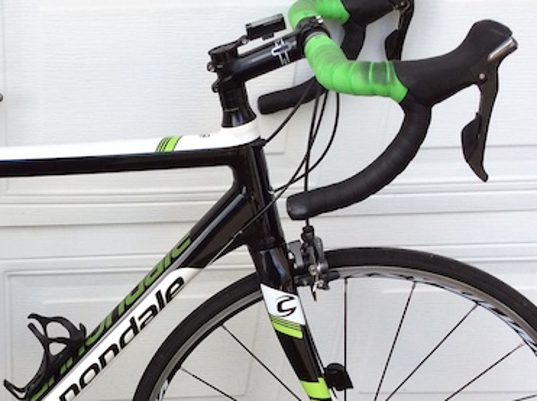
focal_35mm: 69
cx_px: 28
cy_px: 360
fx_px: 1069
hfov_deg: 27.0
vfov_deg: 20.8
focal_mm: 3.3
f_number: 2.4
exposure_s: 1/146
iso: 32
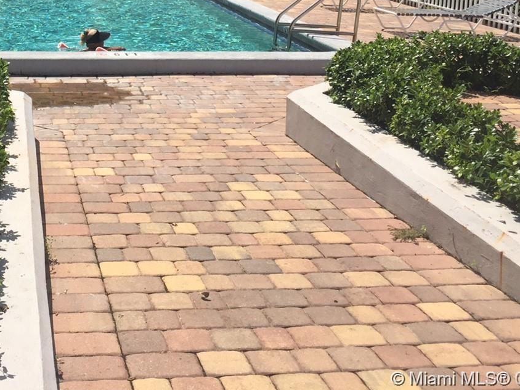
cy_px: 22
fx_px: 826
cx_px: 98
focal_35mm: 55
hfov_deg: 33.8
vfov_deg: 25.5
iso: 32
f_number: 2.2
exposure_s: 1/2198
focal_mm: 4.15
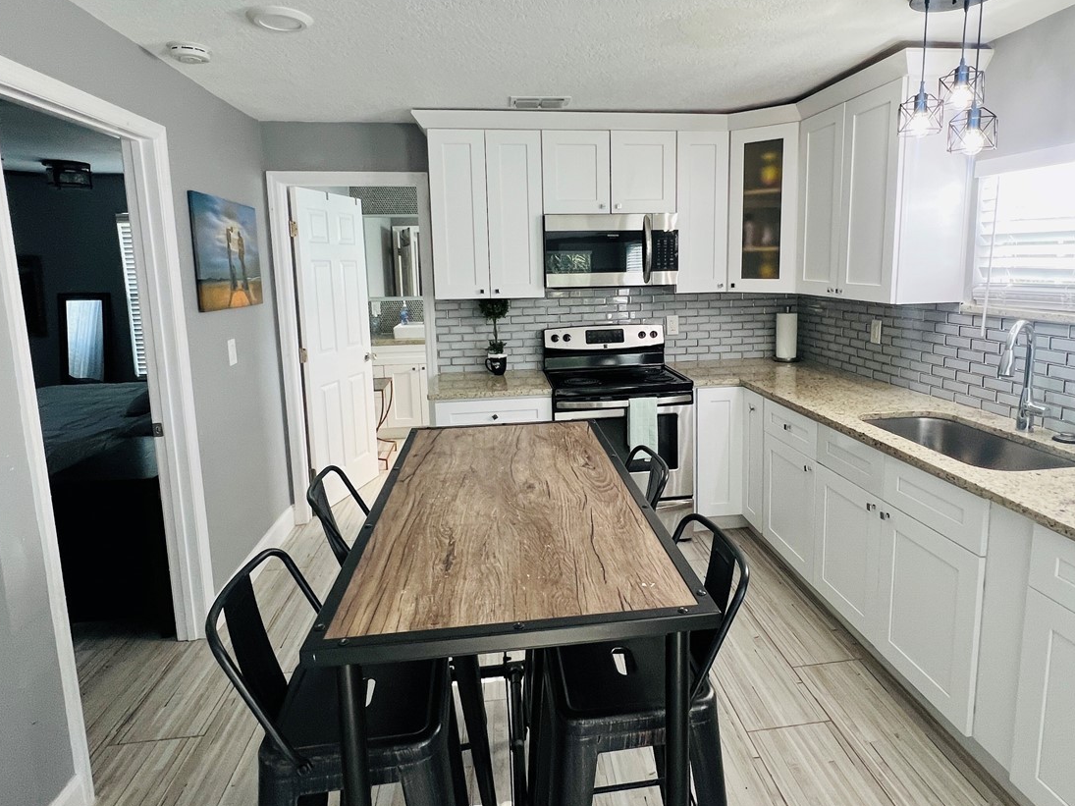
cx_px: 582
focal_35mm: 19
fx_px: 590
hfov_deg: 84.5
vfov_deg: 68.4
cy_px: 355
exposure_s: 1/120
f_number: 1.8
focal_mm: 1.57
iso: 125
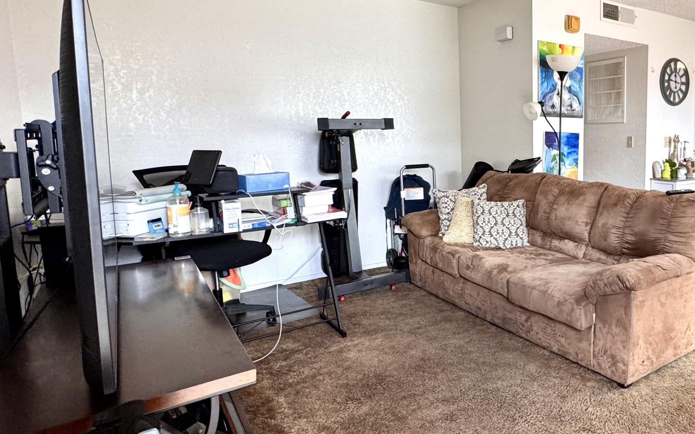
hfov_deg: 64.8
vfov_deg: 47.5
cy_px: 189
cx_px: 546
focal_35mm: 26
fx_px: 492
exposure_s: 1/120
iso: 200
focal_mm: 2.22
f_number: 2.2
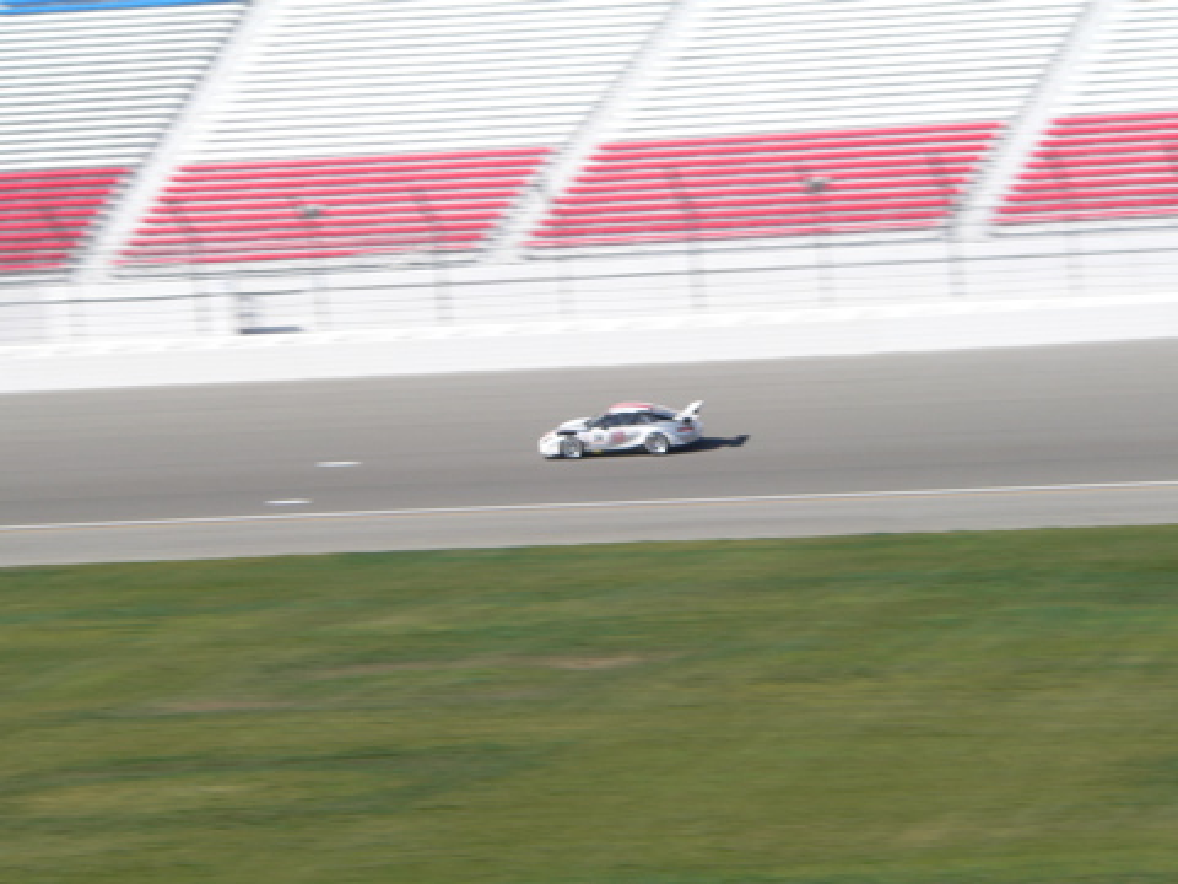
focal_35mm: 190
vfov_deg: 7.8
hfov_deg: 10.4
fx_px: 6466
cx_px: 589
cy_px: 442
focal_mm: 31.6
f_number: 8
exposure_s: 1/160
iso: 80
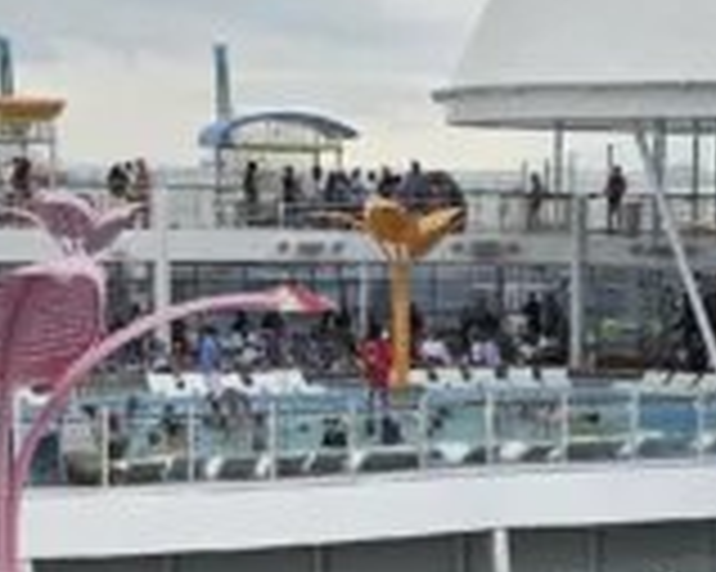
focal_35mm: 99
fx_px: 2097
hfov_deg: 19.3
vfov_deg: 15.5
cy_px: 367
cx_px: 491
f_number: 1.7
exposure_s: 1/205
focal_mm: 6.3
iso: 12
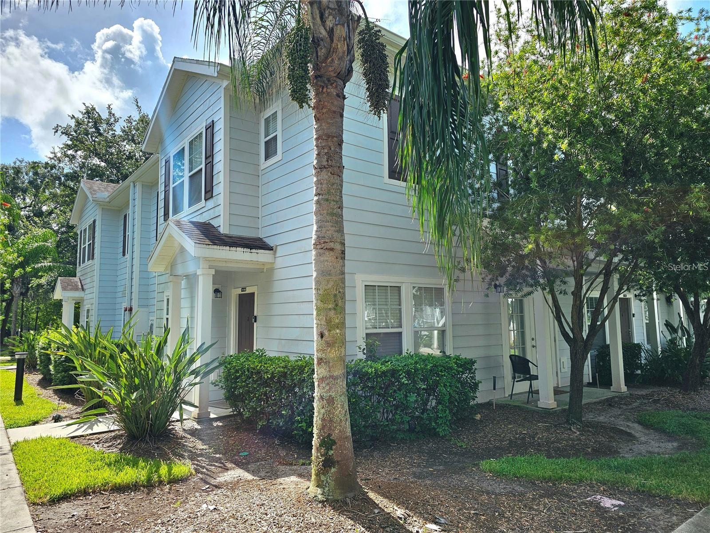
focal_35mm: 23
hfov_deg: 73.9
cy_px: 266
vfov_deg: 58.9
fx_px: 472
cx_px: 355
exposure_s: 1/556
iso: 10
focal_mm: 6.3
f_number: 1.7
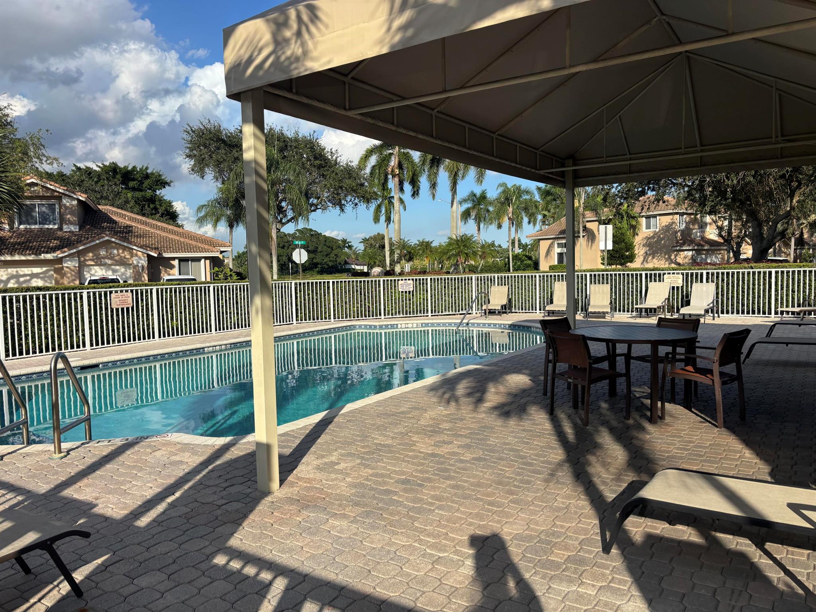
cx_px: 408
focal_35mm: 26
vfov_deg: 53.1
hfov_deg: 67.3
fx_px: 613
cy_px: 306
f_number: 1.6
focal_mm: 5.96
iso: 50
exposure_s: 1/3650
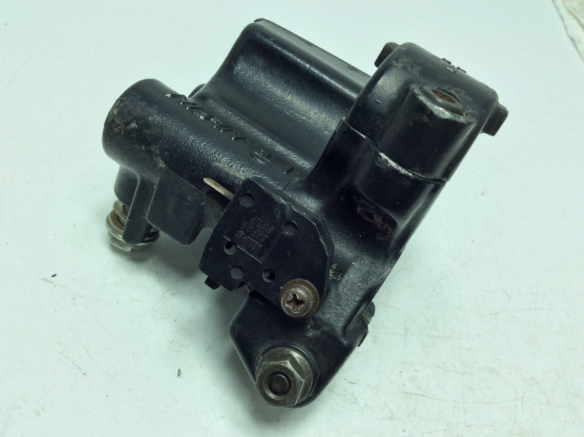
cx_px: 292
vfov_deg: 44.1
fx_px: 539
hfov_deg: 56.9
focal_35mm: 32
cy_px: 218
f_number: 2.4
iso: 32
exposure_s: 1/292
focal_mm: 3.3
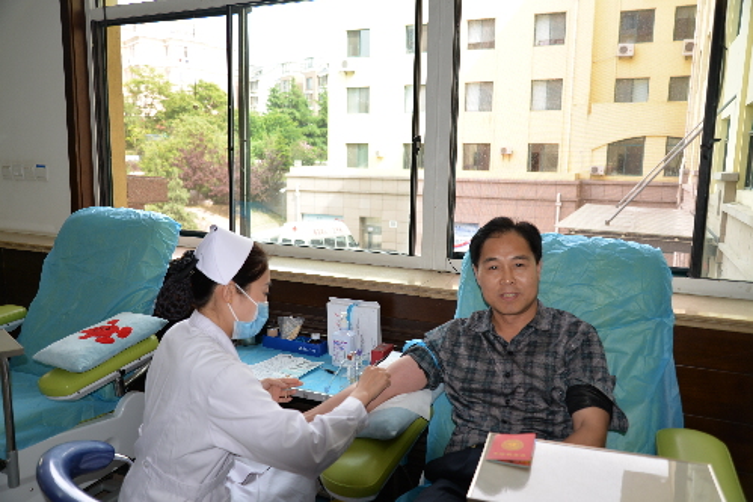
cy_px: 251
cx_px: 376
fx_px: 607
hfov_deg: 63.6
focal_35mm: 29
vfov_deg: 45.0
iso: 200
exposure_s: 1/160
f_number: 3.8
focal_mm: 29
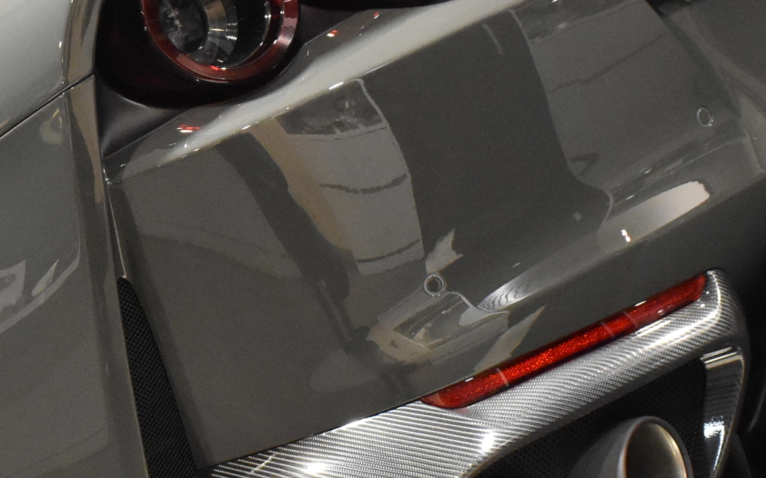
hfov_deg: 21.8
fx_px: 1941
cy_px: 266
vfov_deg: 14.1
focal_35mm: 93
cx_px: 66
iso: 3600
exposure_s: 1/30
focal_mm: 20
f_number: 8
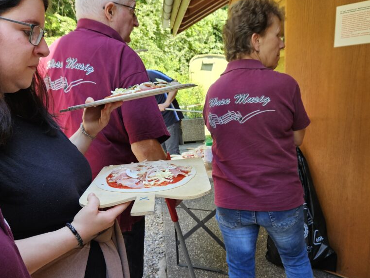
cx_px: 186
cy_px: 180
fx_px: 331
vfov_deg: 44.9
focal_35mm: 31
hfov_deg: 58.4
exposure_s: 1/100
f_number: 1.8
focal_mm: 5.4
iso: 32
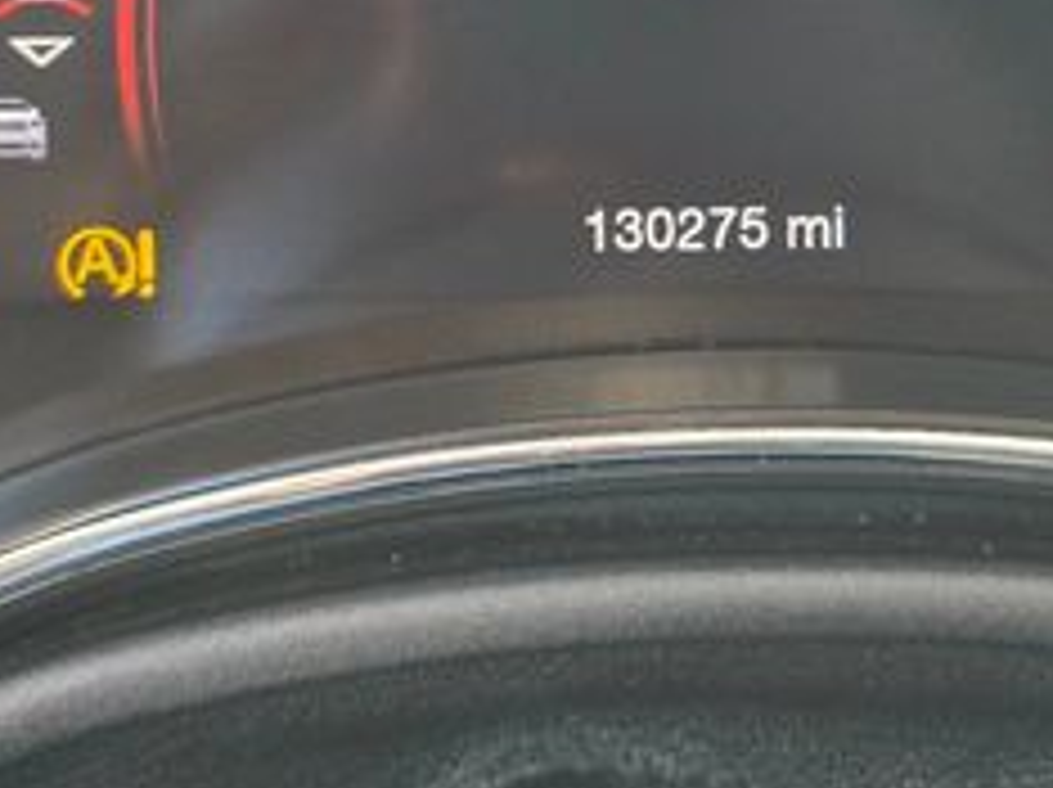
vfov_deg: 22.2
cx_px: 644
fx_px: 1914
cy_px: -41
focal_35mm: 63
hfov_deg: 30.7
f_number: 1.7
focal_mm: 6.3
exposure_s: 1/120
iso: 640
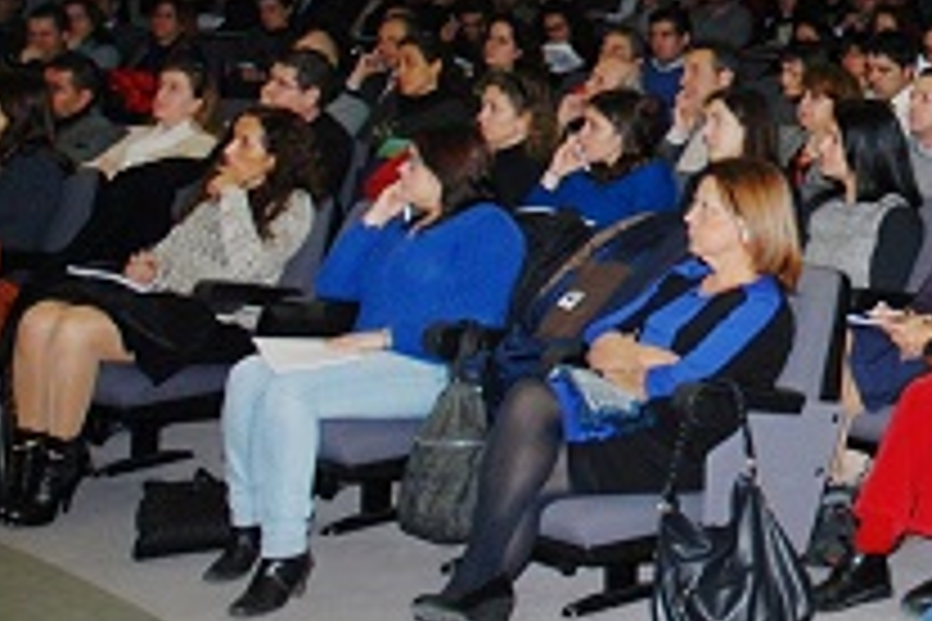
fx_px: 2097
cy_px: 11
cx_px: 1279
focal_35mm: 81
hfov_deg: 22.0
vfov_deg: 16.5
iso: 200
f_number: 3.5
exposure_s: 1/60
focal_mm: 18
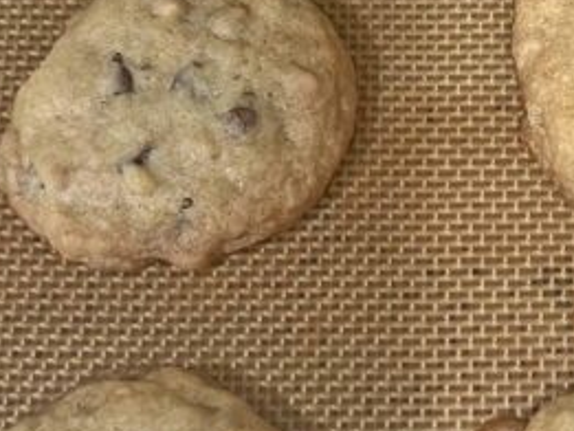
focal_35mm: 102
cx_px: 598
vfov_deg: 14.5
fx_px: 1692
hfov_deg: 18.7
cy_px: 251
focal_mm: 5.7
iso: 250
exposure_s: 1/60
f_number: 1.5
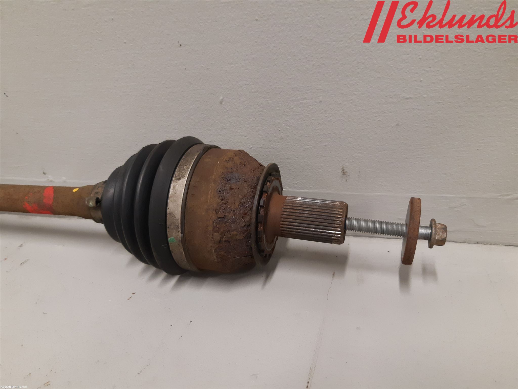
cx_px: 259
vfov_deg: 53.1
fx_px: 389
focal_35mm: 26
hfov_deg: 67.3
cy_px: 194
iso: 200
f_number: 1.7
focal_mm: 3.93
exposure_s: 1/50
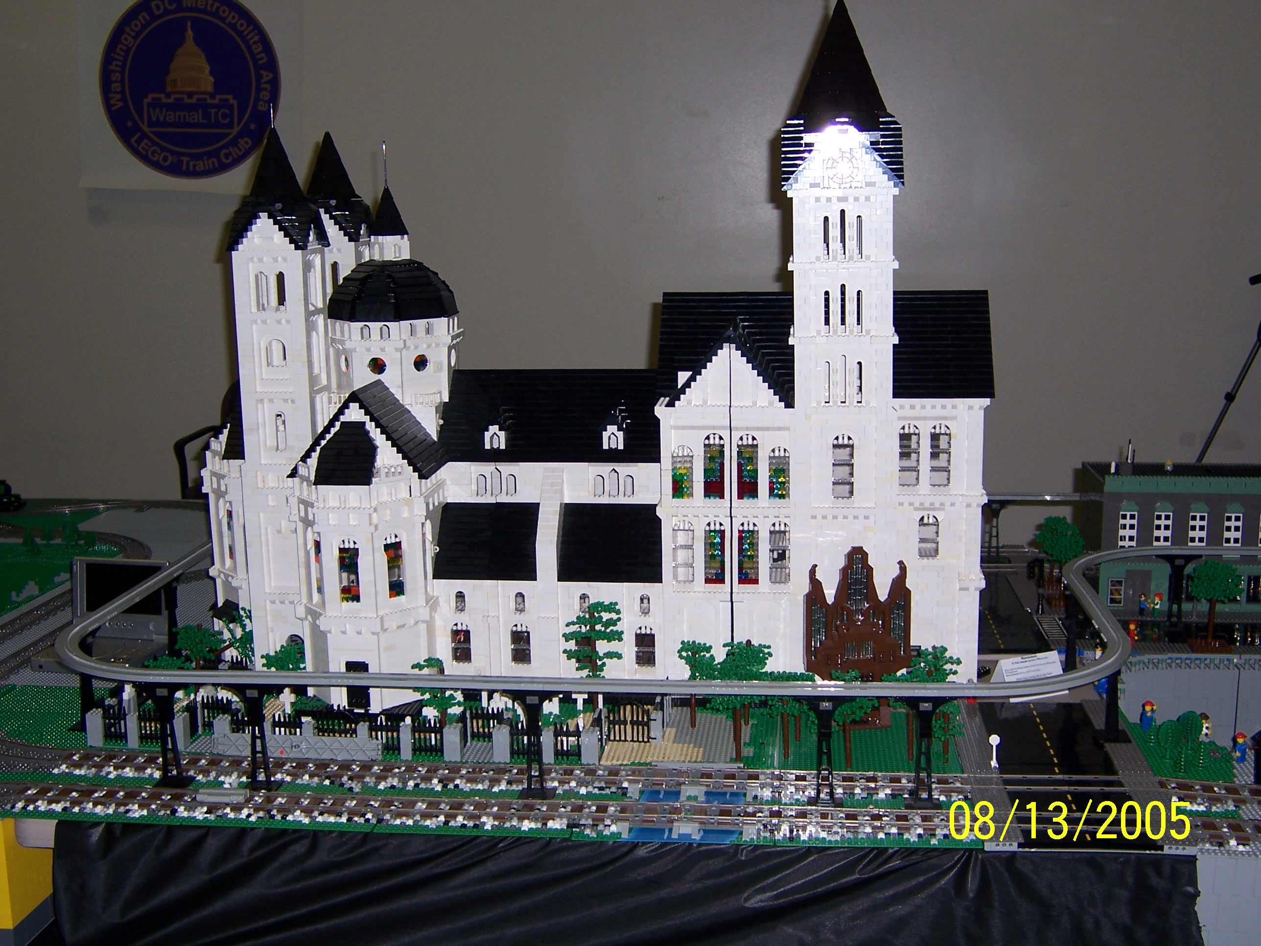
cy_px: 473
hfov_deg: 46.8
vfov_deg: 36.0
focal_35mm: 40
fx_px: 1457
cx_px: 630
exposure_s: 1/60
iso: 80
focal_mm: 6.7
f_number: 3.4
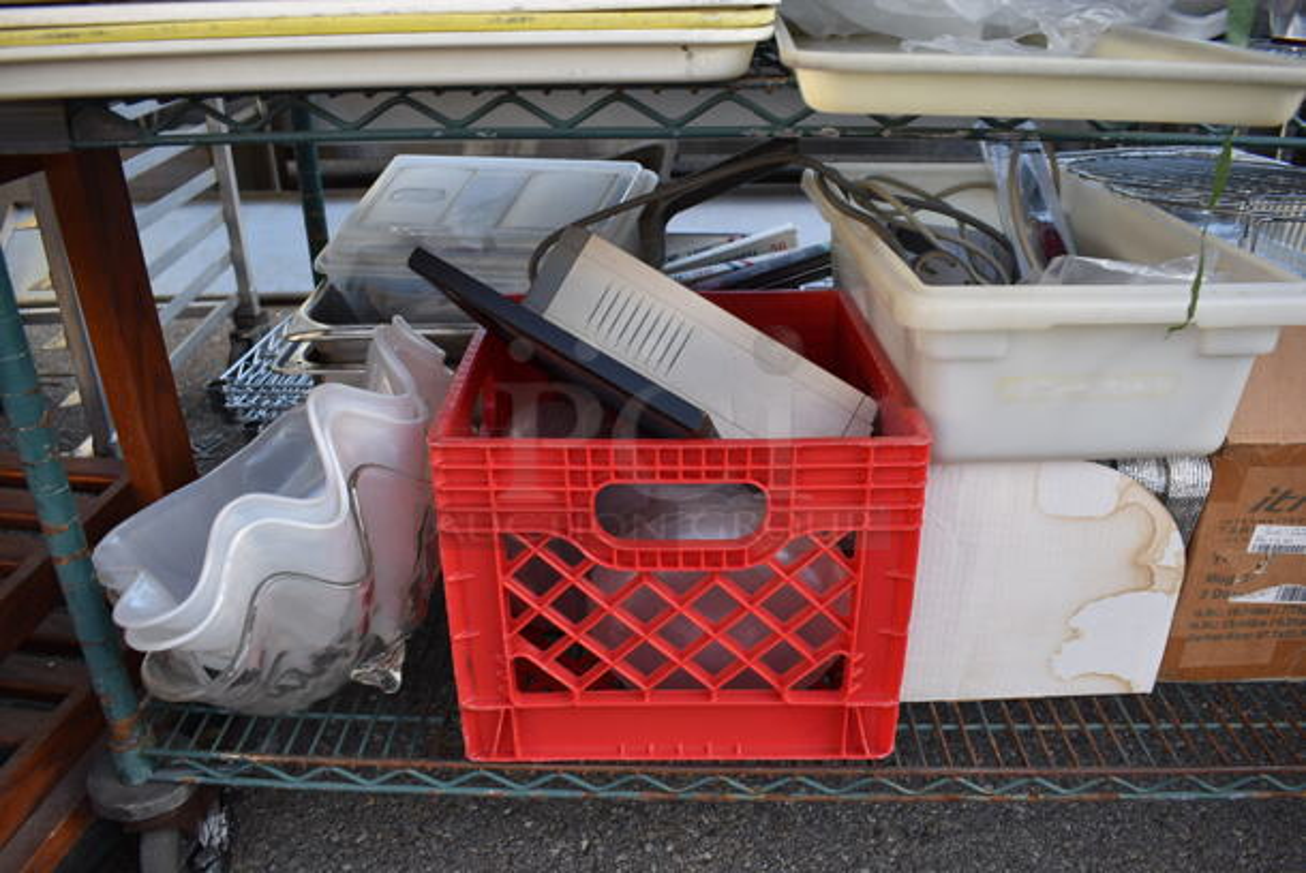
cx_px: 653
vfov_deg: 48.0
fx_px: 980
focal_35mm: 27
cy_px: 436
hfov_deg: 67.3
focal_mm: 18
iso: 200
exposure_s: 1/125
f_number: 5.6
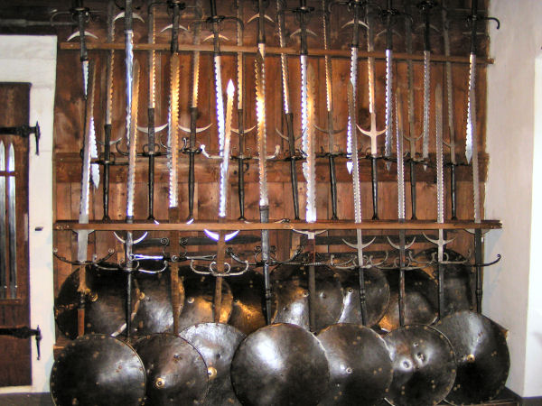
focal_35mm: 38
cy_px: 203
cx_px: 271
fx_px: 595
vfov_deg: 37.7
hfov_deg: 49.0
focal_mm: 5.8
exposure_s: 1/40
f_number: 2.8
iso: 200
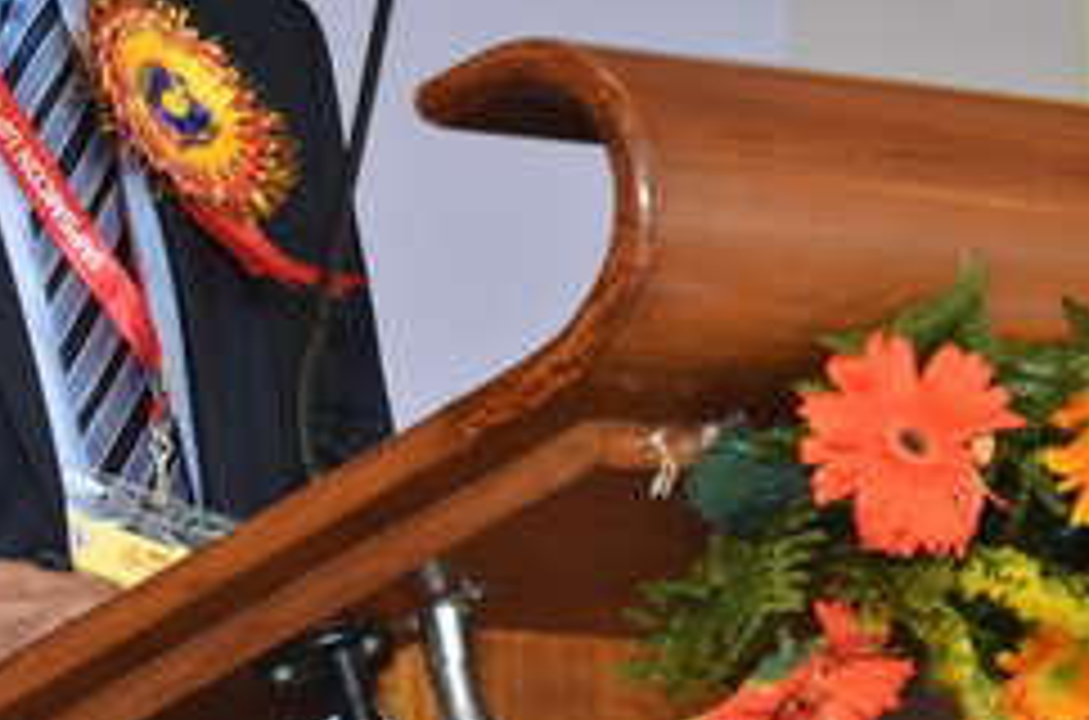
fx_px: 11774
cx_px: 144
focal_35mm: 390
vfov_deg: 3.5
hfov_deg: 5.3
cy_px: -83
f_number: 6.3
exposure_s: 1/125
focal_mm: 105
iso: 200
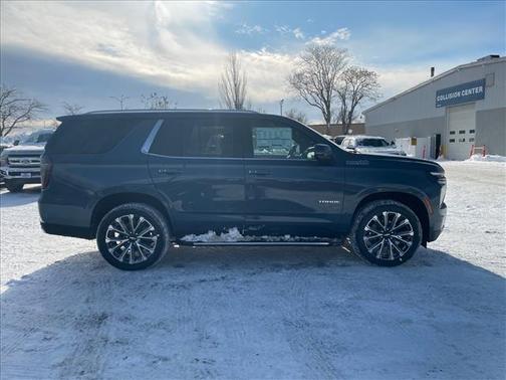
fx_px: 380
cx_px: 253
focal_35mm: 26
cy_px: 190
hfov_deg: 67.3
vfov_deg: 53.1
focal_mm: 4.2
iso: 32
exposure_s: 1/3205
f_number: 1.6
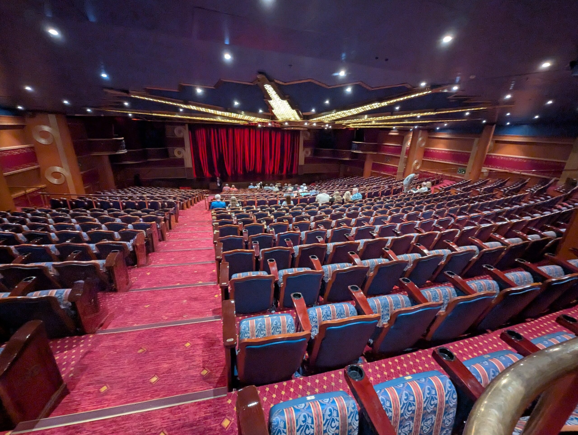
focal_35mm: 13
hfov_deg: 106.1
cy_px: 218
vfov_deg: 90.1
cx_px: 289
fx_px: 217
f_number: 2.2
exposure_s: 1/15
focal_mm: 1.95
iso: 1074
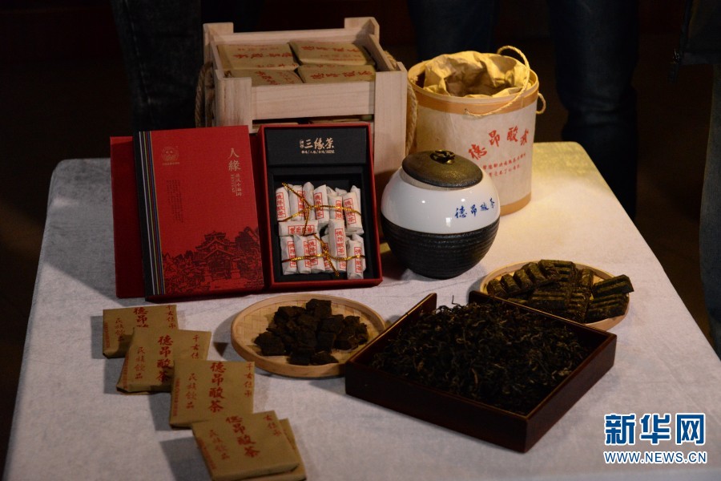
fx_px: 1442
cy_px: 240
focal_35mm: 72
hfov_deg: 28.1
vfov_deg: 18.9
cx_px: 360
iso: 6400
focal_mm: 72
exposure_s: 1/1000
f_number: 5
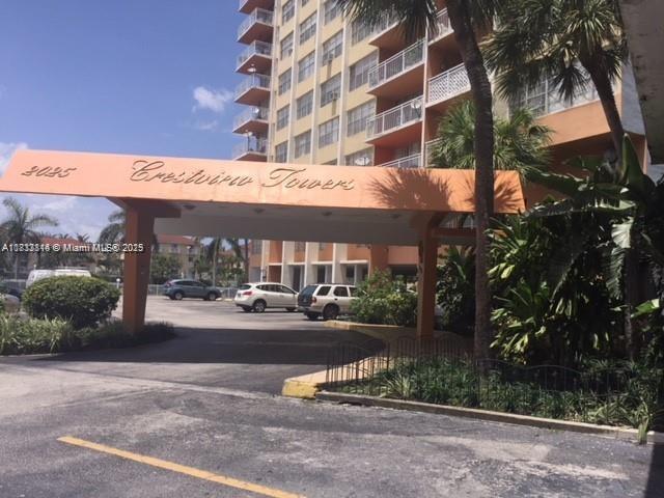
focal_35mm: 29
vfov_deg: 48.2
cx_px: 332
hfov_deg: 61.7
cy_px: 249
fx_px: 556
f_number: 2.2
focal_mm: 4.15
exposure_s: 1/2639
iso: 32
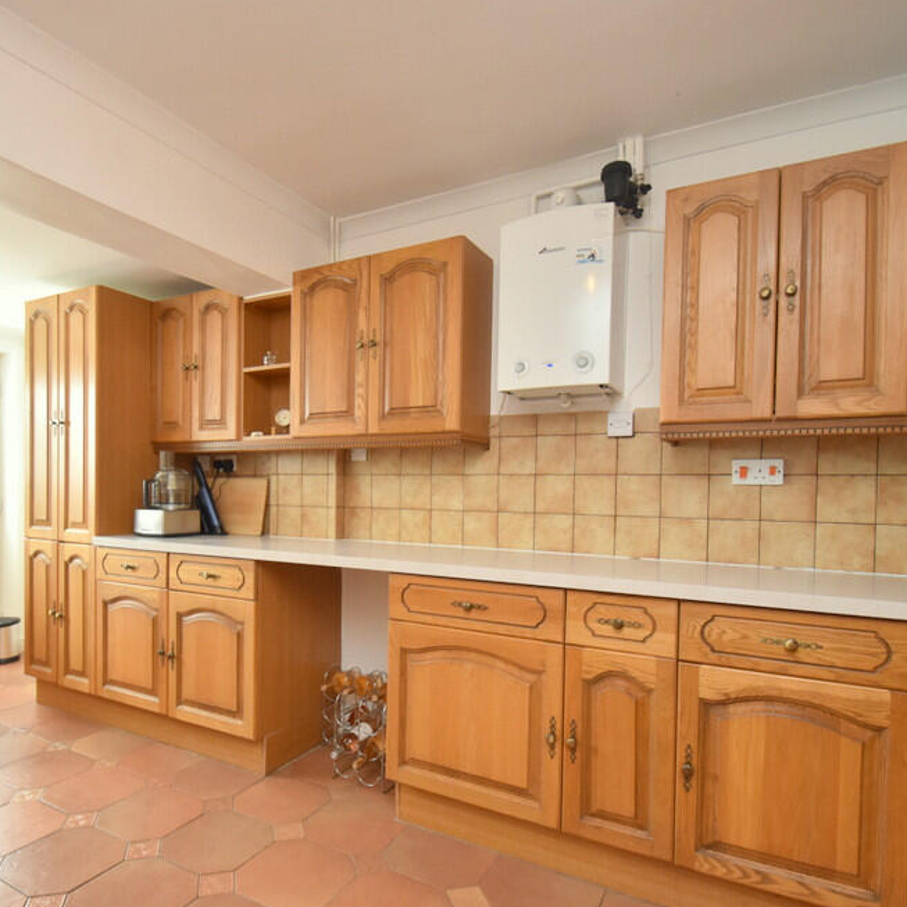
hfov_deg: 74.5
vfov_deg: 74.8
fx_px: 593
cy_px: 469
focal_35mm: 20
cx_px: 399
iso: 800
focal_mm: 10
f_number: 4.5
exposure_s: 1/160
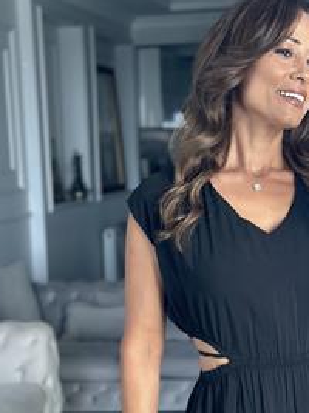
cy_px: 336
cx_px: 244
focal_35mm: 91
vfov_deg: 21.3
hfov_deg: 16.1
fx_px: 1084
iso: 100
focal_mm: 6.86
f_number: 1.78
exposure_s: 1/122
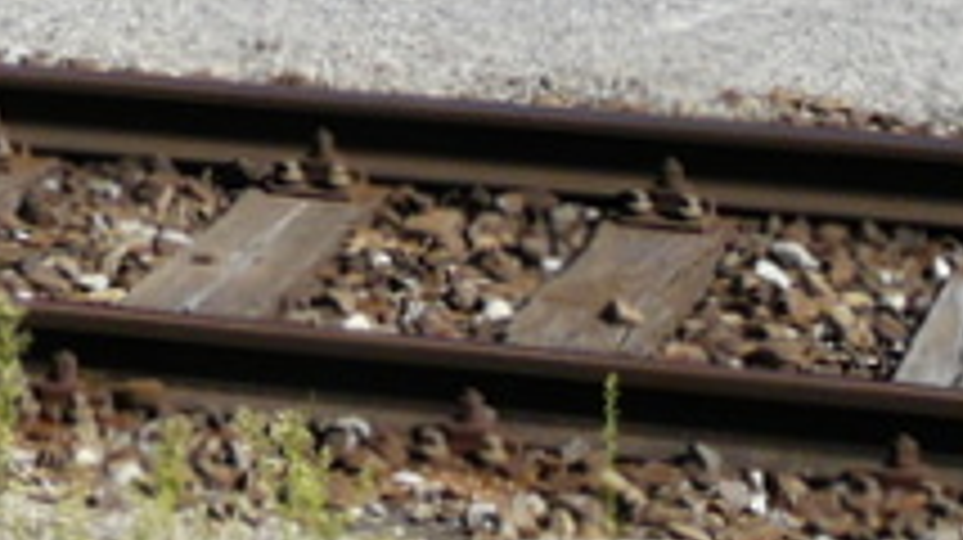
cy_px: -1071
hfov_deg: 10.5
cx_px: -364
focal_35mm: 199
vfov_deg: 5.7
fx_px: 5078
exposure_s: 1/250
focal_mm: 6.4
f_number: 5.6
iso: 100
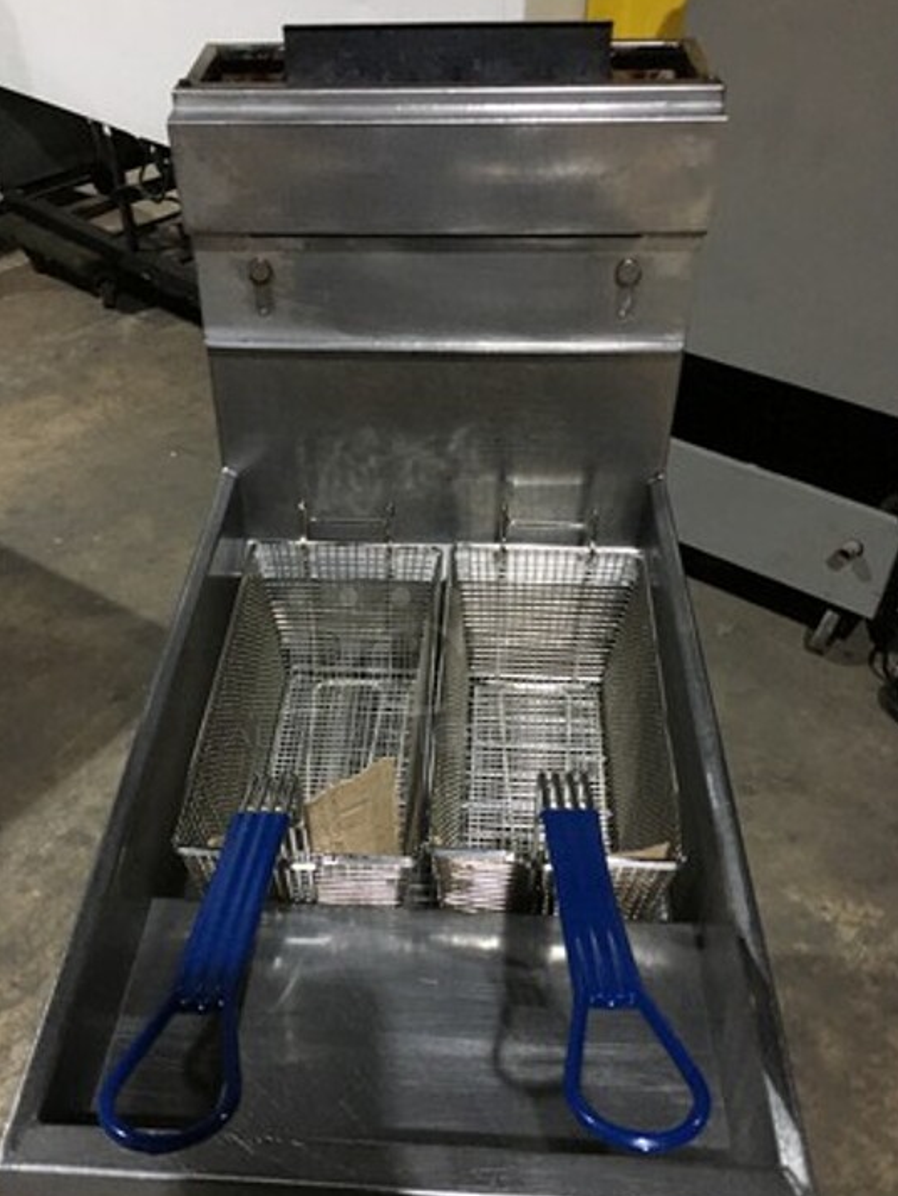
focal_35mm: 33
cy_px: 666
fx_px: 1141
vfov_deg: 55.2
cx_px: 400
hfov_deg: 42.9
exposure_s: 1/4
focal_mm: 4.15
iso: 50
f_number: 2.2
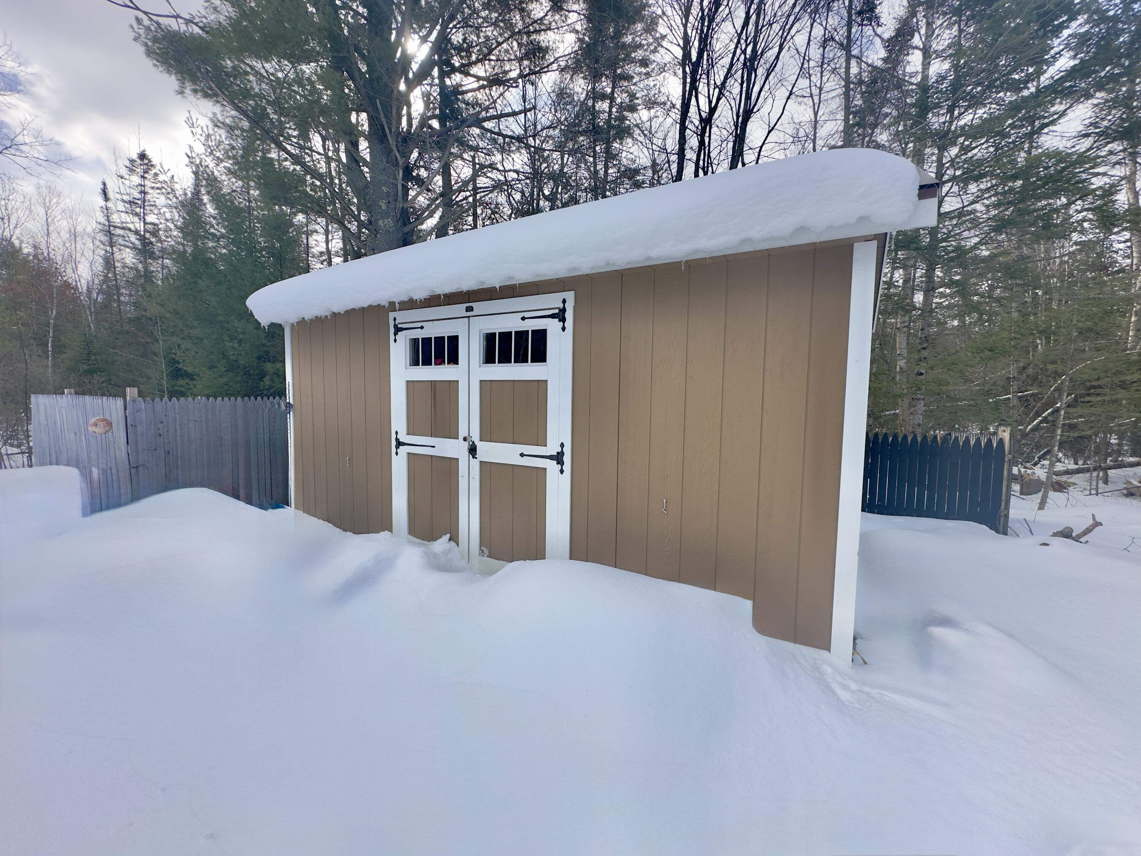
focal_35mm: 14
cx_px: 570
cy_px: 428
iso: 40
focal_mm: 2.22
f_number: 2.2
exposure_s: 1/686
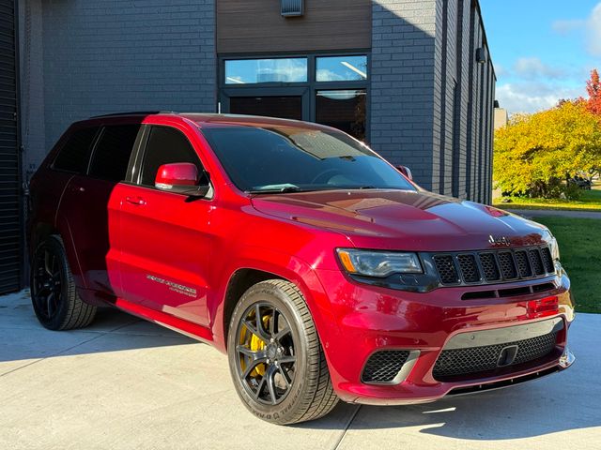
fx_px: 833
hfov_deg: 39.7
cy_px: 225
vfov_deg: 30.3
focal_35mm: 48
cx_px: 300
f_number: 1.78
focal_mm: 6.76
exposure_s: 1/1013
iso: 100
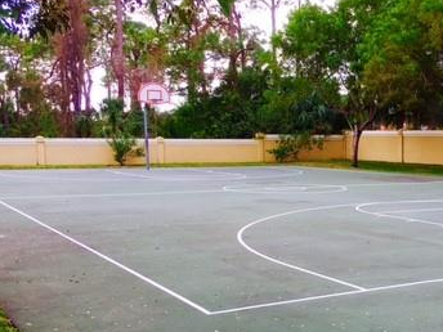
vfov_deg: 26.9
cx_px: 370
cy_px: 214
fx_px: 691
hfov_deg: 34.2
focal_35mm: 54
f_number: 2.2
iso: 25
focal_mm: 4.15
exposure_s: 1/418
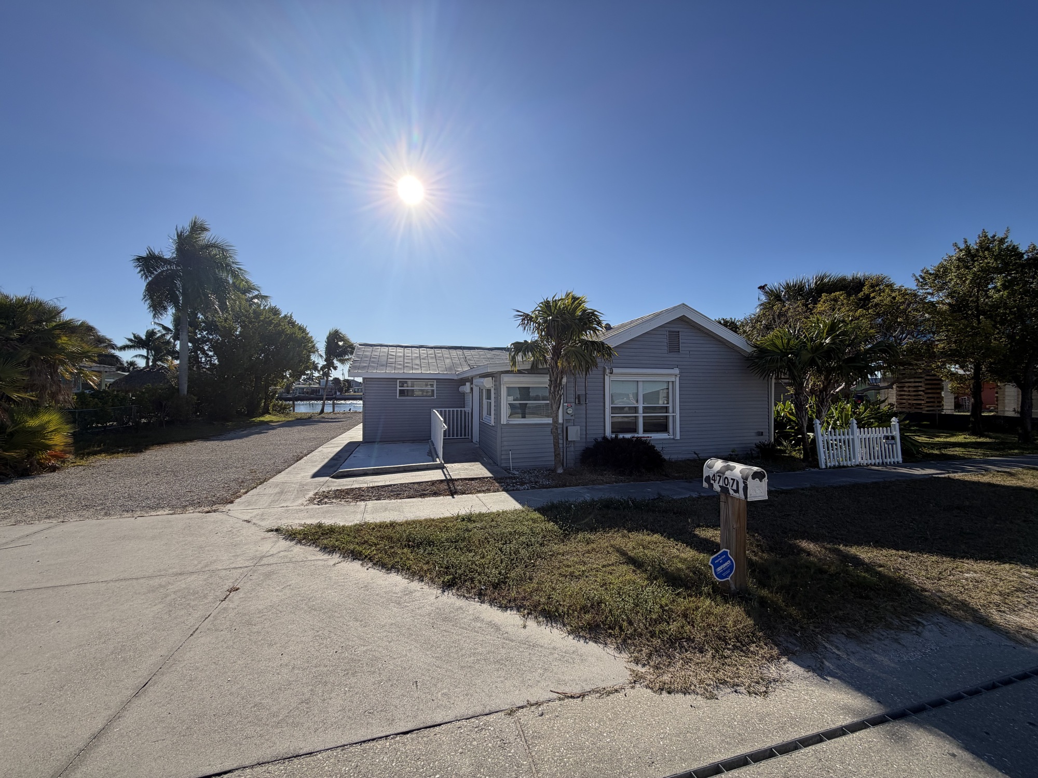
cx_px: 519
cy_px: 389
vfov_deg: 85.7
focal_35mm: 14
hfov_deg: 102.1
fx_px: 420
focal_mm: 2.22
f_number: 2.2
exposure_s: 1/1145
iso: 20
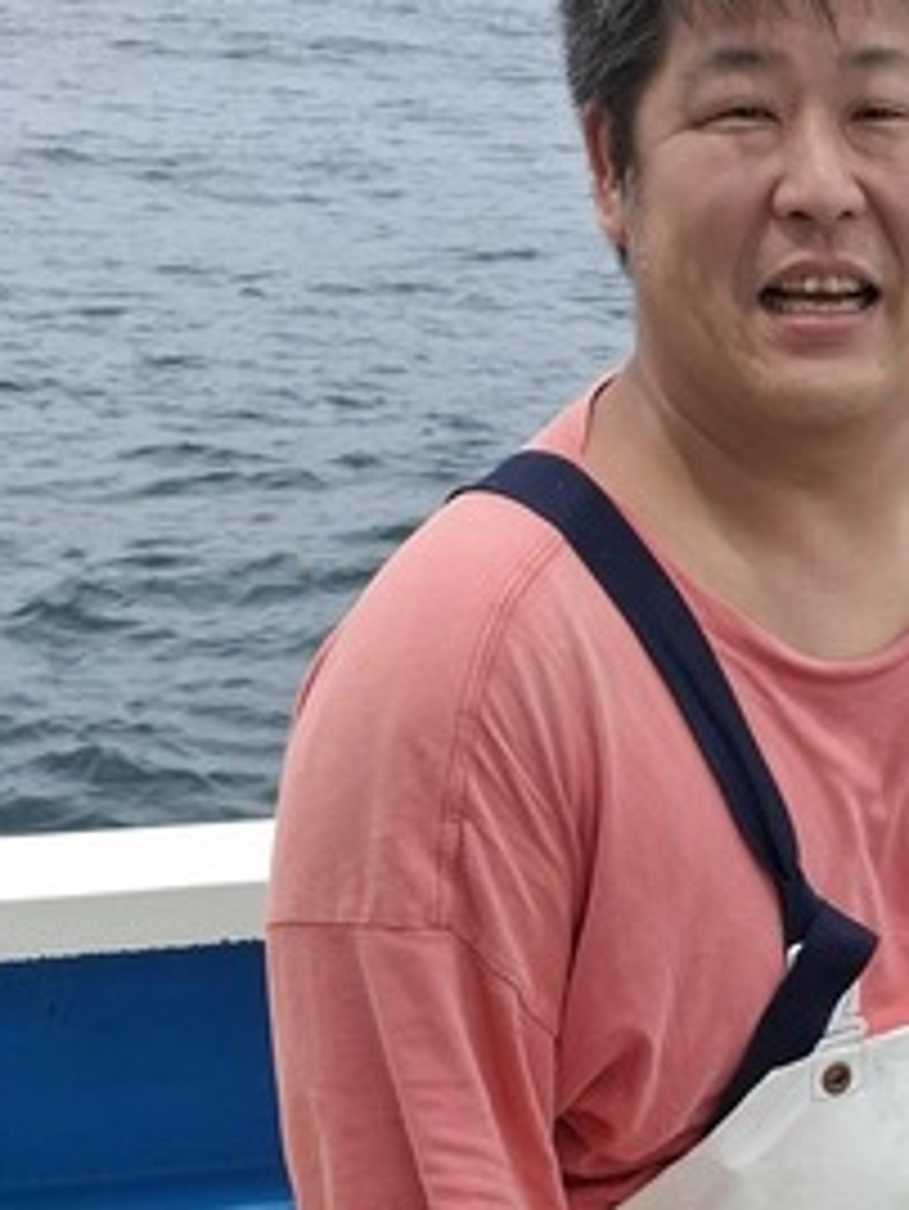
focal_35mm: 73
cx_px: 945
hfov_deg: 19.5
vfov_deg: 24.1
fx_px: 2554
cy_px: 1475
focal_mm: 5.54
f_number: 1.8
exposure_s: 1/1631
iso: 50
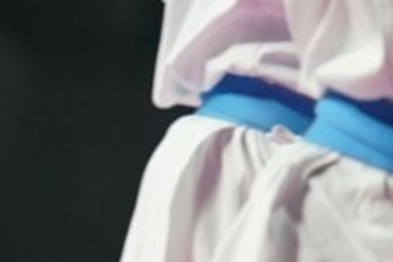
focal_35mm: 3037
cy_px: 267
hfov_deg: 0.7
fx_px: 33151
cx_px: 1448
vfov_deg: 0.5
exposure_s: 1/320
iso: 1000
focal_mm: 400
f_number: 2.8
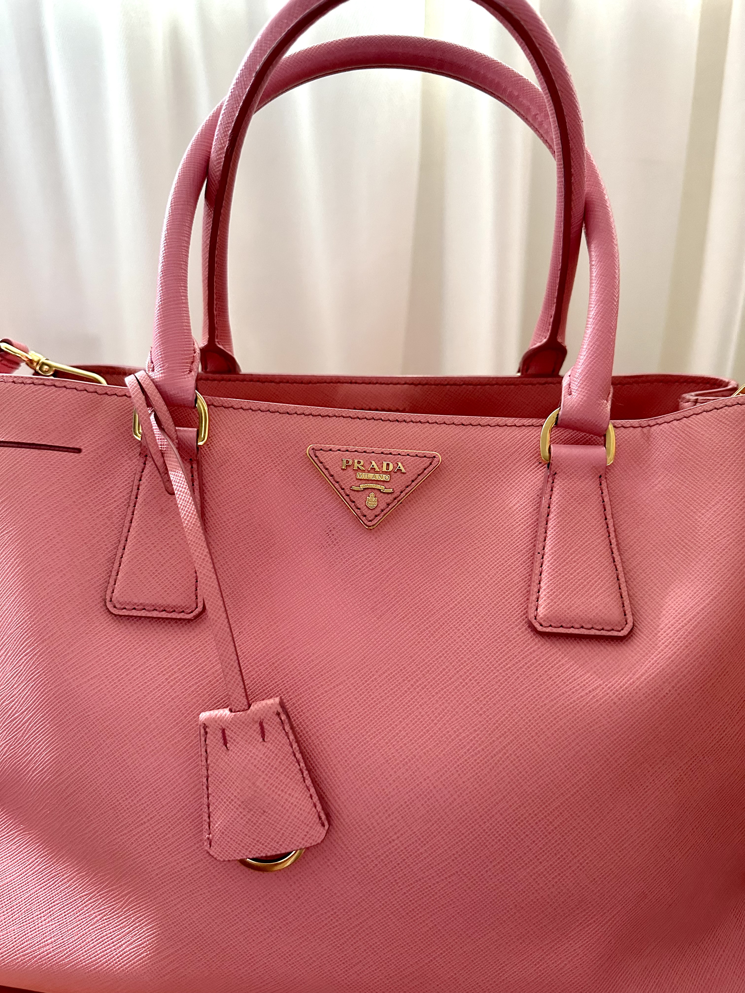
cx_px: 372
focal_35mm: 24
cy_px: 496
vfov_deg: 71.6
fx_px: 689
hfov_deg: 56.8
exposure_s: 1/60
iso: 500
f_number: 1.78
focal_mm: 6.86
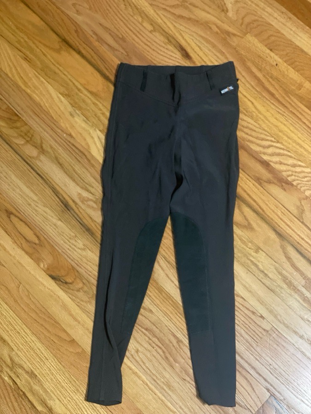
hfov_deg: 28.0
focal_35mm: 52
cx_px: 156
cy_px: 207
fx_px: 623
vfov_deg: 36.8
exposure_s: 1/23
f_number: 2
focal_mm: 6
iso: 500
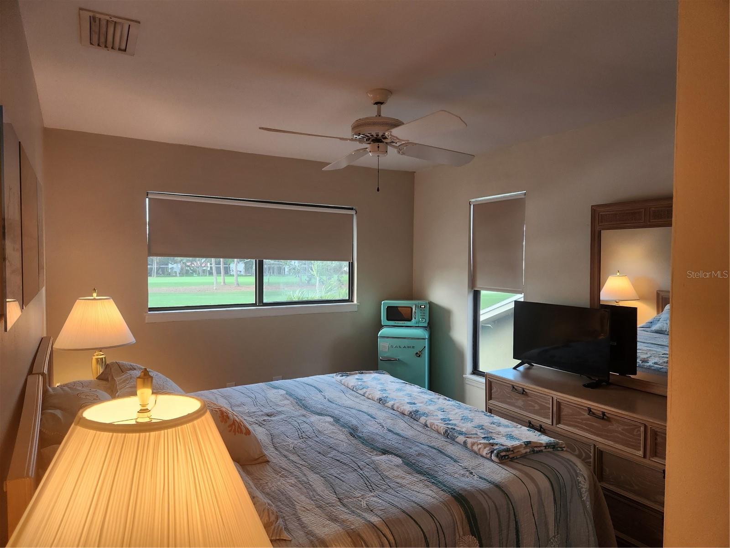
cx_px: 365
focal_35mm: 23
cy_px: 274
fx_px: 485
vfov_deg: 58.9
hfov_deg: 73.9
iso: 125
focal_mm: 5.4
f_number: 1.8
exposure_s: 1/120
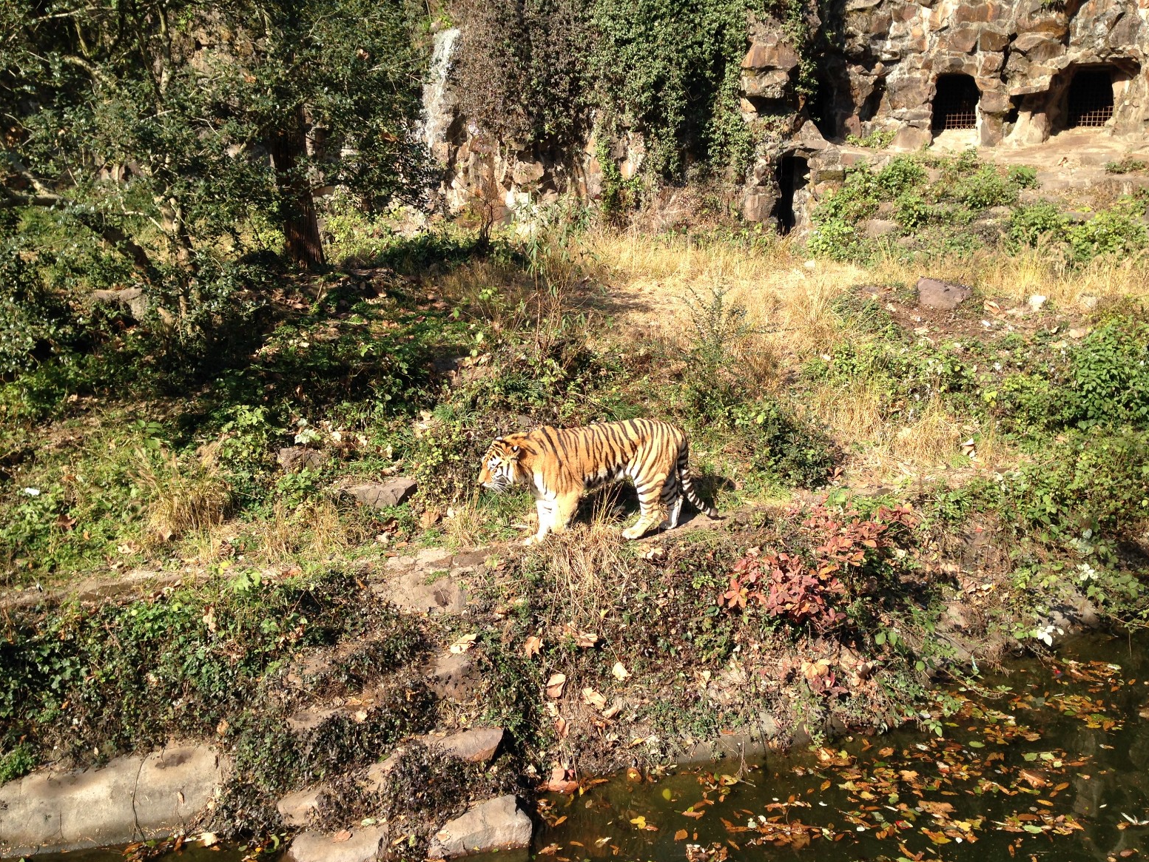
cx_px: 567
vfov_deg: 41.8
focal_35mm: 34
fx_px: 1129
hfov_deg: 54.0
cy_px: 432
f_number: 2.4
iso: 50
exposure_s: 1/616
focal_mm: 4.12
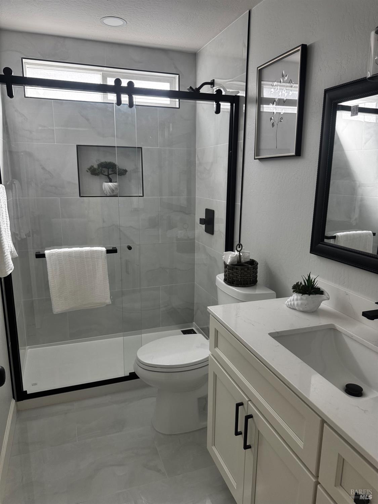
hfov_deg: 56.8
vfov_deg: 71.6
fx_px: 349
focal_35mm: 24
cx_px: 189
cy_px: 252
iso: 125
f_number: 1.78
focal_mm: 6.76
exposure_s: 1/121
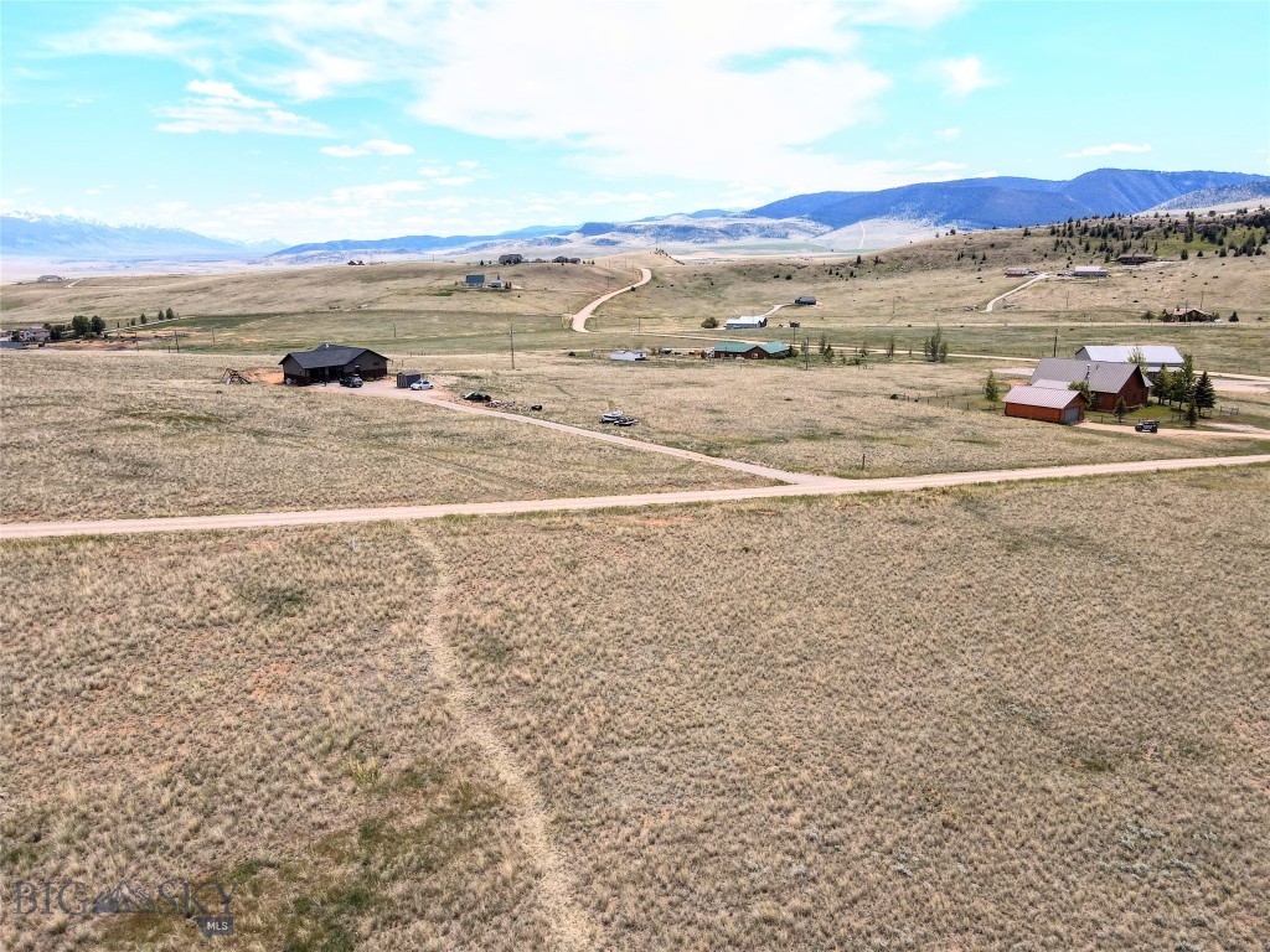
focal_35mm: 24
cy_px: 476
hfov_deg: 71.6
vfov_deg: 56.8
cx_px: 635
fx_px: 881
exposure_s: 1/640
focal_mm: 4.5
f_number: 2.8
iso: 100
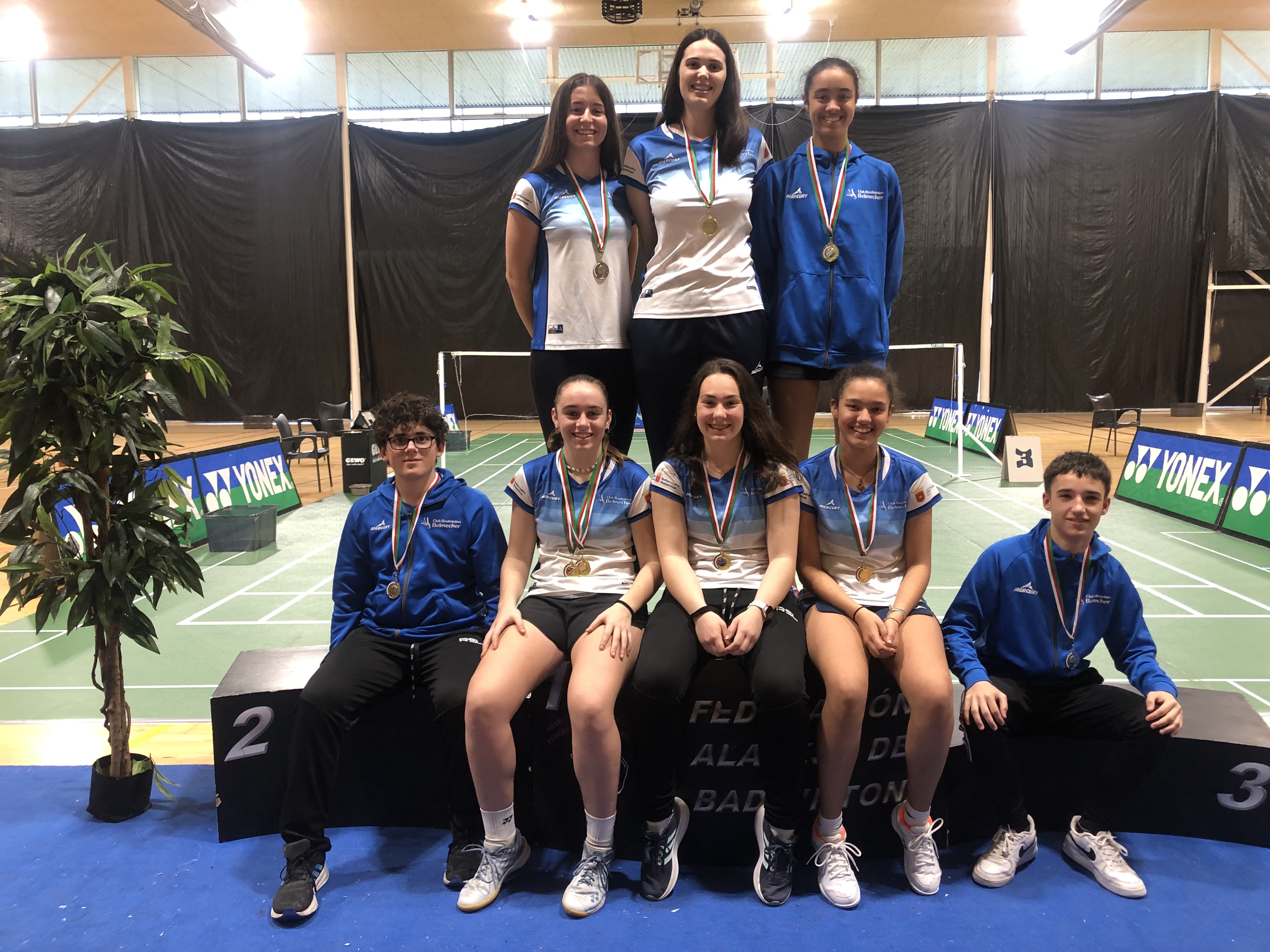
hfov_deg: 63.4
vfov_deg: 49.7
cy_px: 476
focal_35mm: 28
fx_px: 1027
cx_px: 635
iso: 50
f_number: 1.8
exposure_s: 1/17
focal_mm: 4
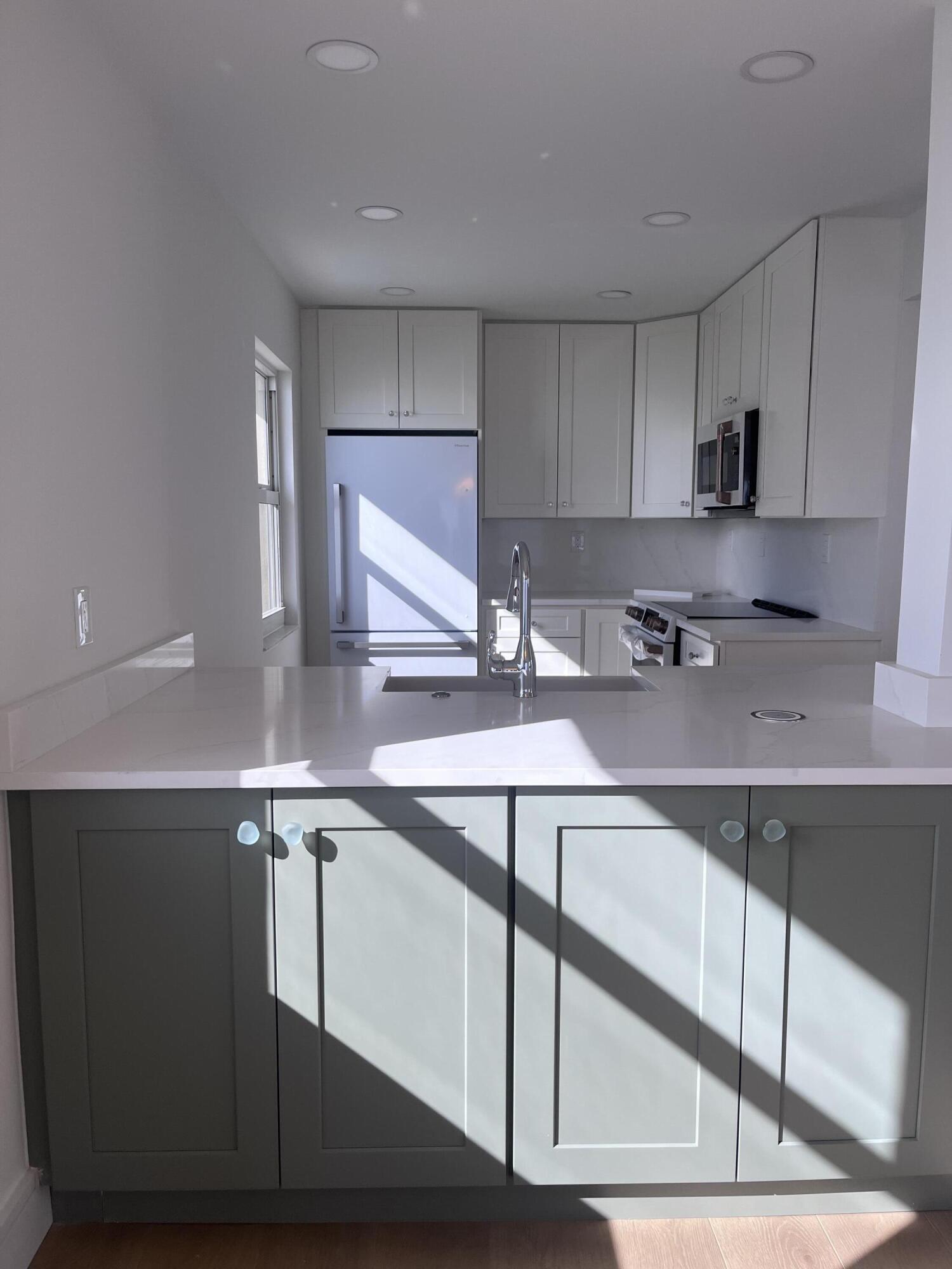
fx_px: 953
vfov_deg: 67.3
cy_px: 634
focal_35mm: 26
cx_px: 476
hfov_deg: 53.1
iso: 50
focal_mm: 5.1
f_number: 1.6
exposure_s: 1/397
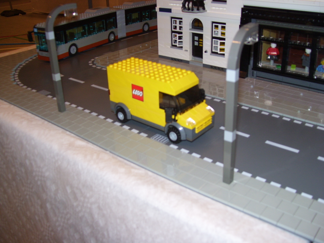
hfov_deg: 51.4
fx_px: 337
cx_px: 162
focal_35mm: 36
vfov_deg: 39.7
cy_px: 122
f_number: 2.7
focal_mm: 6
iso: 80
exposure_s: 1/60
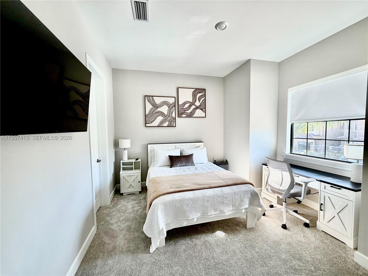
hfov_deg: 102.1
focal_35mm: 14
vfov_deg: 85.7
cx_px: 184
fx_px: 149
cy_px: 138
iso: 125
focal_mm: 2.22
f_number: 2.2
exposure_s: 1/120
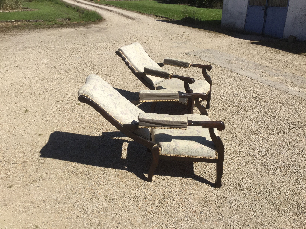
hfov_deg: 58.4
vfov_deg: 45.4
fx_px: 274
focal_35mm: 31
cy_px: 114
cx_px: 153
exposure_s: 1/1942
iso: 25
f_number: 2.4
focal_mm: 3.3
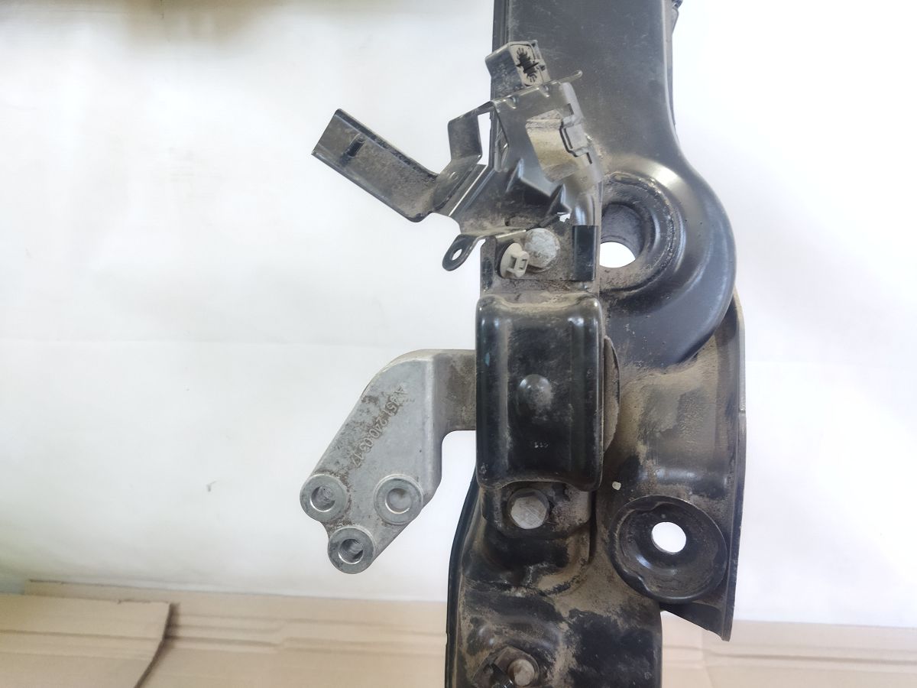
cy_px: 344
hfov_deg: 65.3
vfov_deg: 51.4
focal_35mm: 27
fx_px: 715
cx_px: 458
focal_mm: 4.71
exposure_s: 1/25
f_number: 1.79
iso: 272
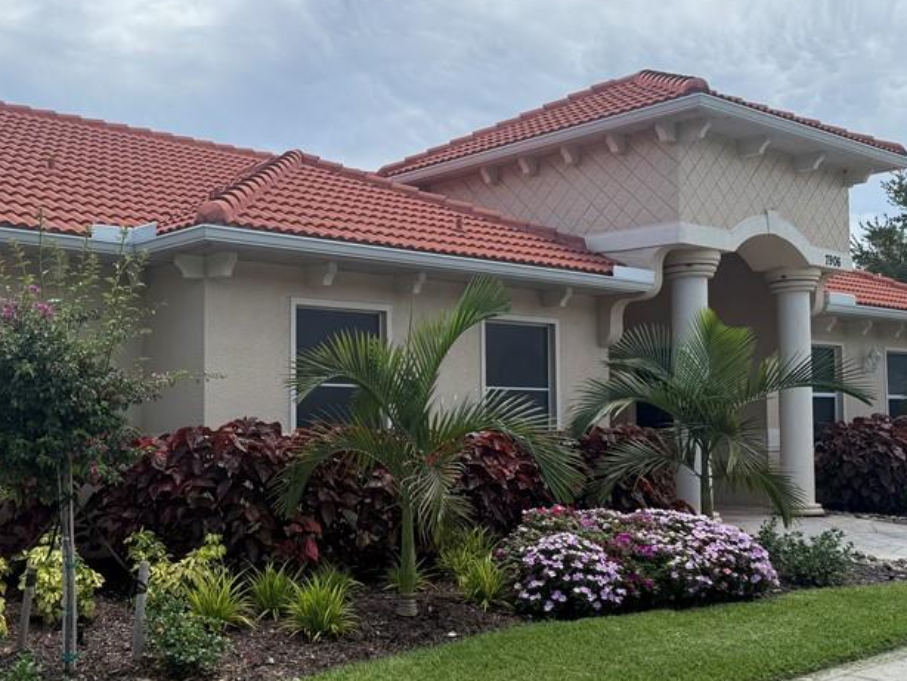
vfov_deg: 36.0
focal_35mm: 40
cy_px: 356
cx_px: 298
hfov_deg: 46.0
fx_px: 1048
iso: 80
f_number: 1.78
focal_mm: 6.76
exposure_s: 1/5319
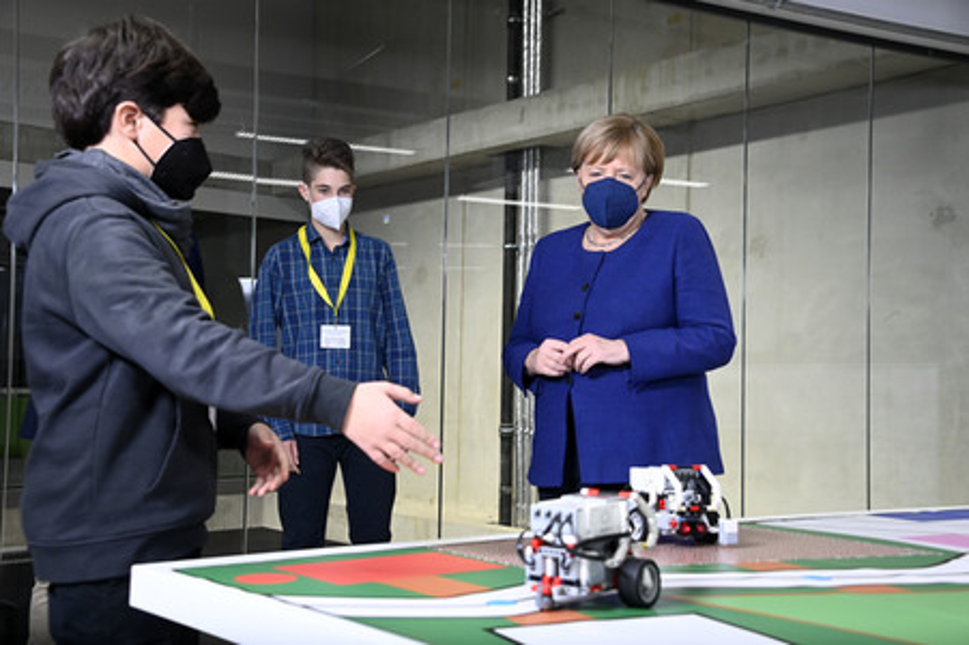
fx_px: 1291
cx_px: 484
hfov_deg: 41.1
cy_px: 322
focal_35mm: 48
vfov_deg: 28.0
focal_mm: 48
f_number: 6.3
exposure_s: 1/250
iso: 3200
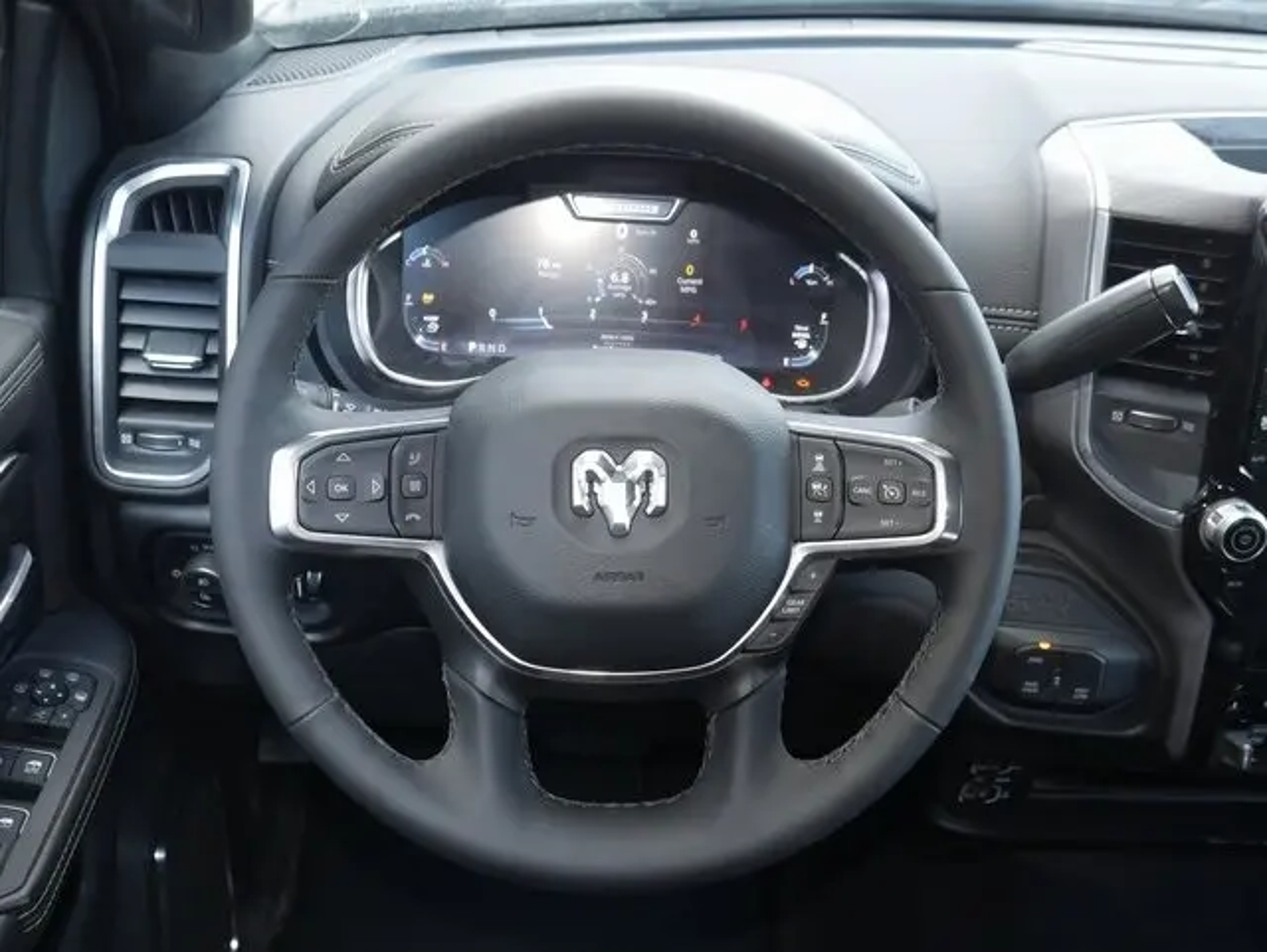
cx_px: 634
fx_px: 1392
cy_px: 476
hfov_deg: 48.9
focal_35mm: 38
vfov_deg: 37.8
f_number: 5
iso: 640
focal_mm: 19
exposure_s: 1/60
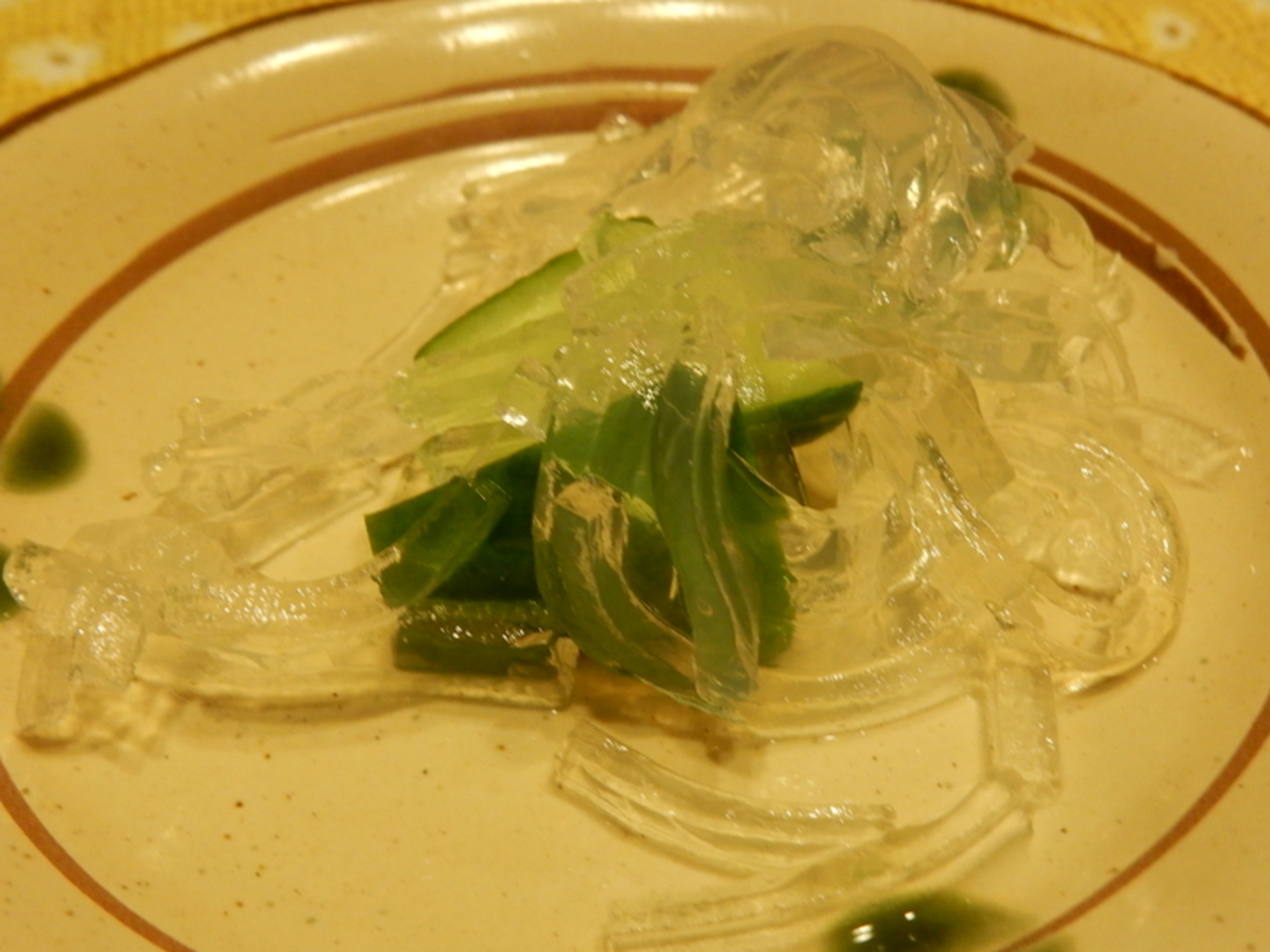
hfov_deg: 46.8
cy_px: 495
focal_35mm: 40
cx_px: 667
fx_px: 1468
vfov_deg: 36.0
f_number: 4
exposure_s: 1/20
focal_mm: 6.4
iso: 400
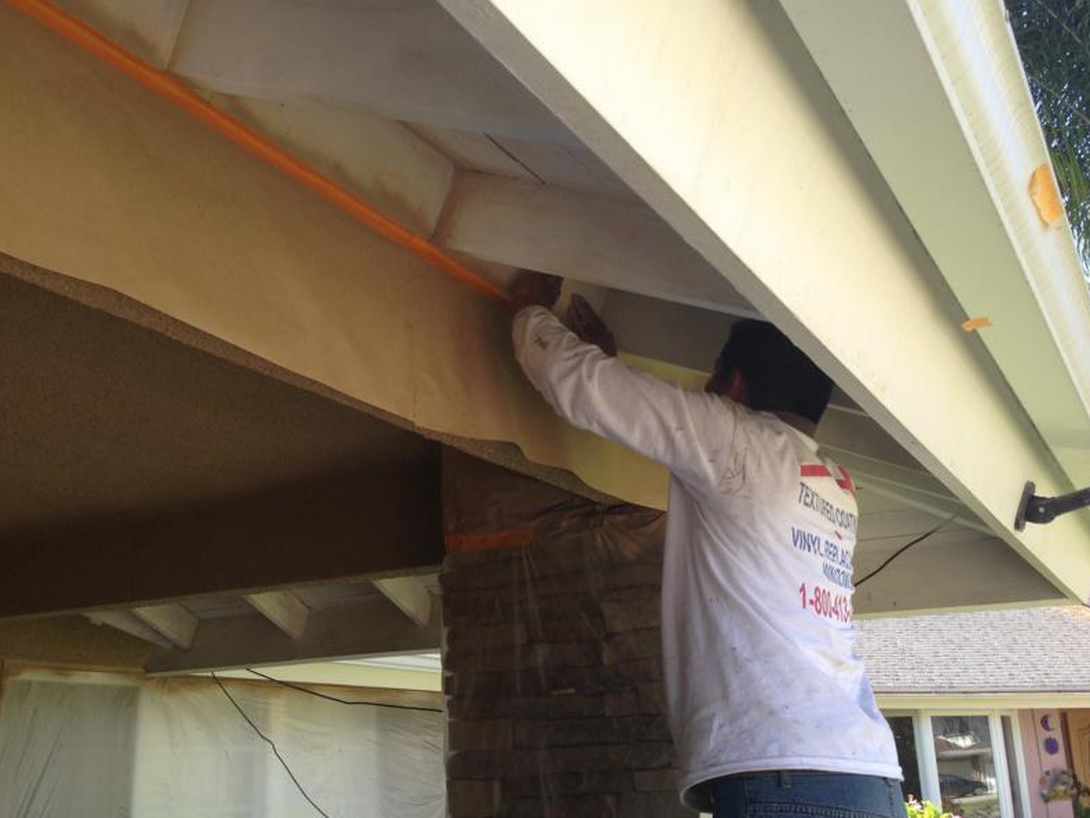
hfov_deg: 46.8
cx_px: 511
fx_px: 1260
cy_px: 421
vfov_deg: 36.0
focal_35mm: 40
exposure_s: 1/290
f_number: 2.4
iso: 50
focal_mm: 4.13
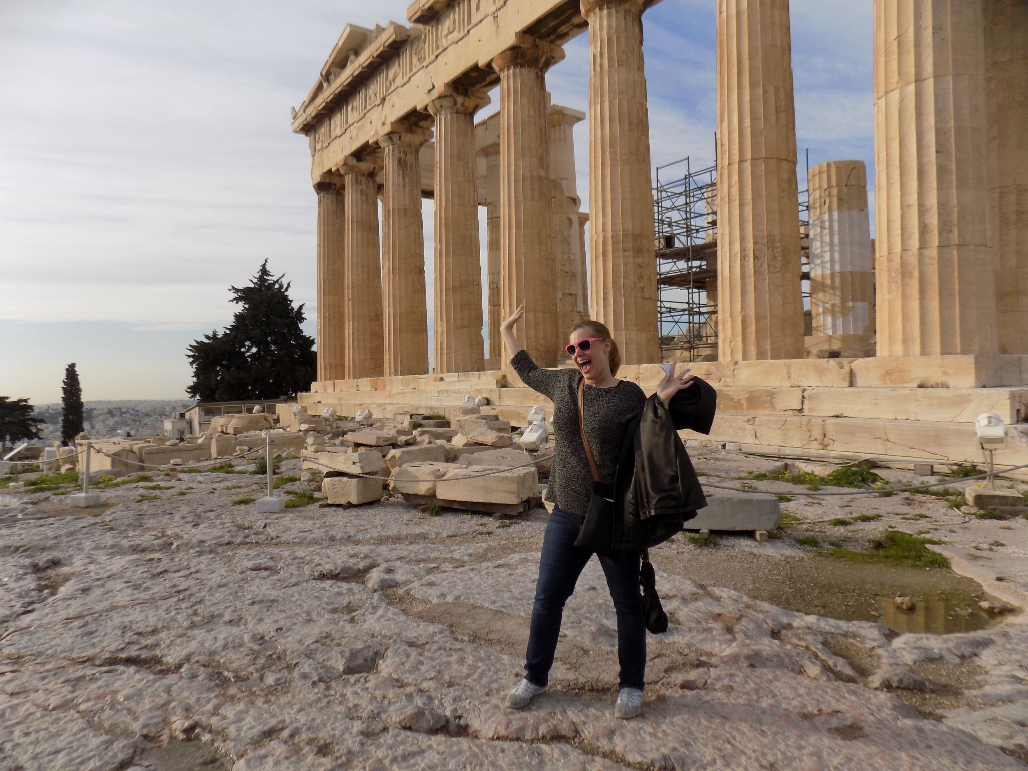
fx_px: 683
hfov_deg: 73.9
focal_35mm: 23
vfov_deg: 58.9
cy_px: 386
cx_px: 514
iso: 80
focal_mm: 4
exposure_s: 1/1000
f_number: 3.1
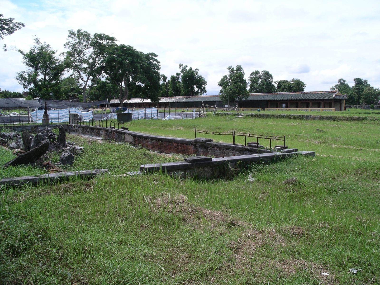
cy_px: 142
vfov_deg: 38.7
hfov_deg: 50.1
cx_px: 190
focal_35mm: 37
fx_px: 406
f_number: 5.6
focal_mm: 7.8
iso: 64
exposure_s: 1/320
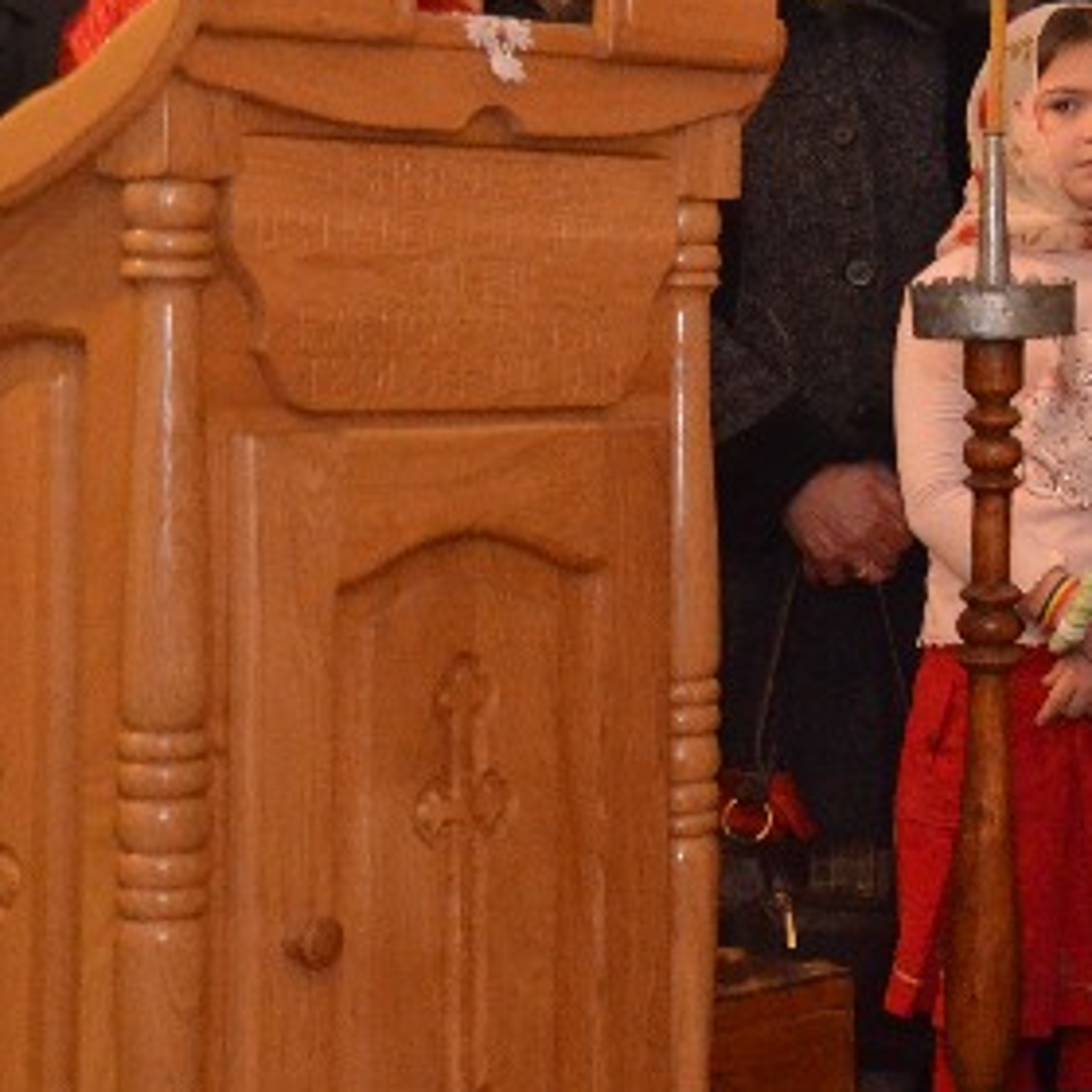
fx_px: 4283
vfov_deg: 14.4
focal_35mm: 120
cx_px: 2324
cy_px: 136
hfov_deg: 12.4
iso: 3200
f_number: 4
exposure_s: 1/60
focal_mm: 22
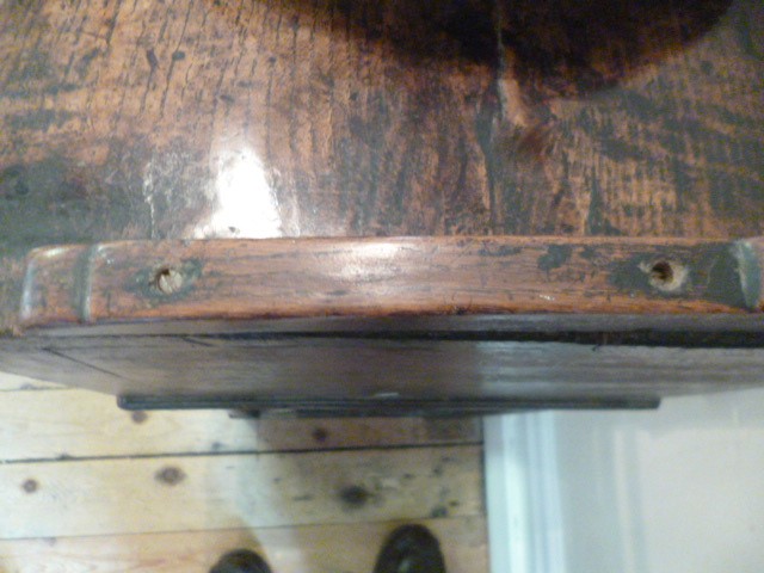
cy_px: 286
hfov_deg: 71.6
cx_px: 382
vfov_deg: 56.8
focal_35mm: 24
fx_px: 530
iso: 800
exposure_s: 1/15
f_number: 2.5
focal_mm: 4.3
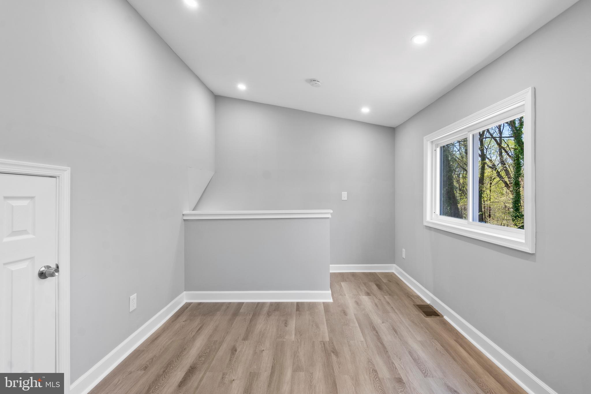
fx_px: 246
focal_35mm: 15
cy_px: 197
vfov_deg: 77.3
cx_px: 296
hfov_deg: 100.4
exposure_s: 1/4
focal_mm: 10
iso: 100
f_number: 9
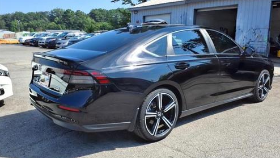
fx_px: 223
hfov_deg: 64.3
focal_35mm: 30
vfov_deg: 39.0
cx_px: 140
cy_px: 82
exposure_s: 1/1250
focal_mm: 3.58
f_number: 1.9
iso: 40
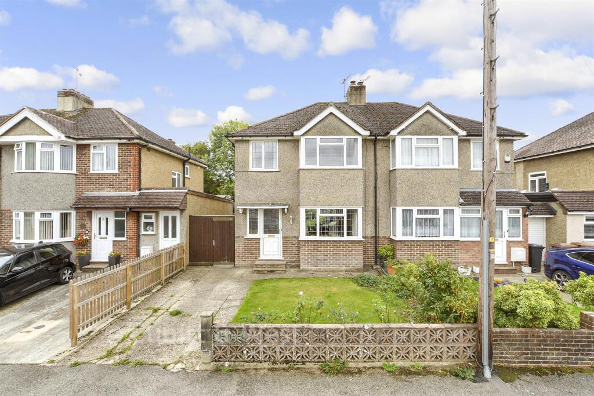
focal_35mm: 15
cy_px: 198
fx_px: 248
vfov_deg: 77.3
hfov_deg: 100.4
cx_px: 297
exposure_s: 1/40
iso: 160
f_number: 11
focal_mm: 10
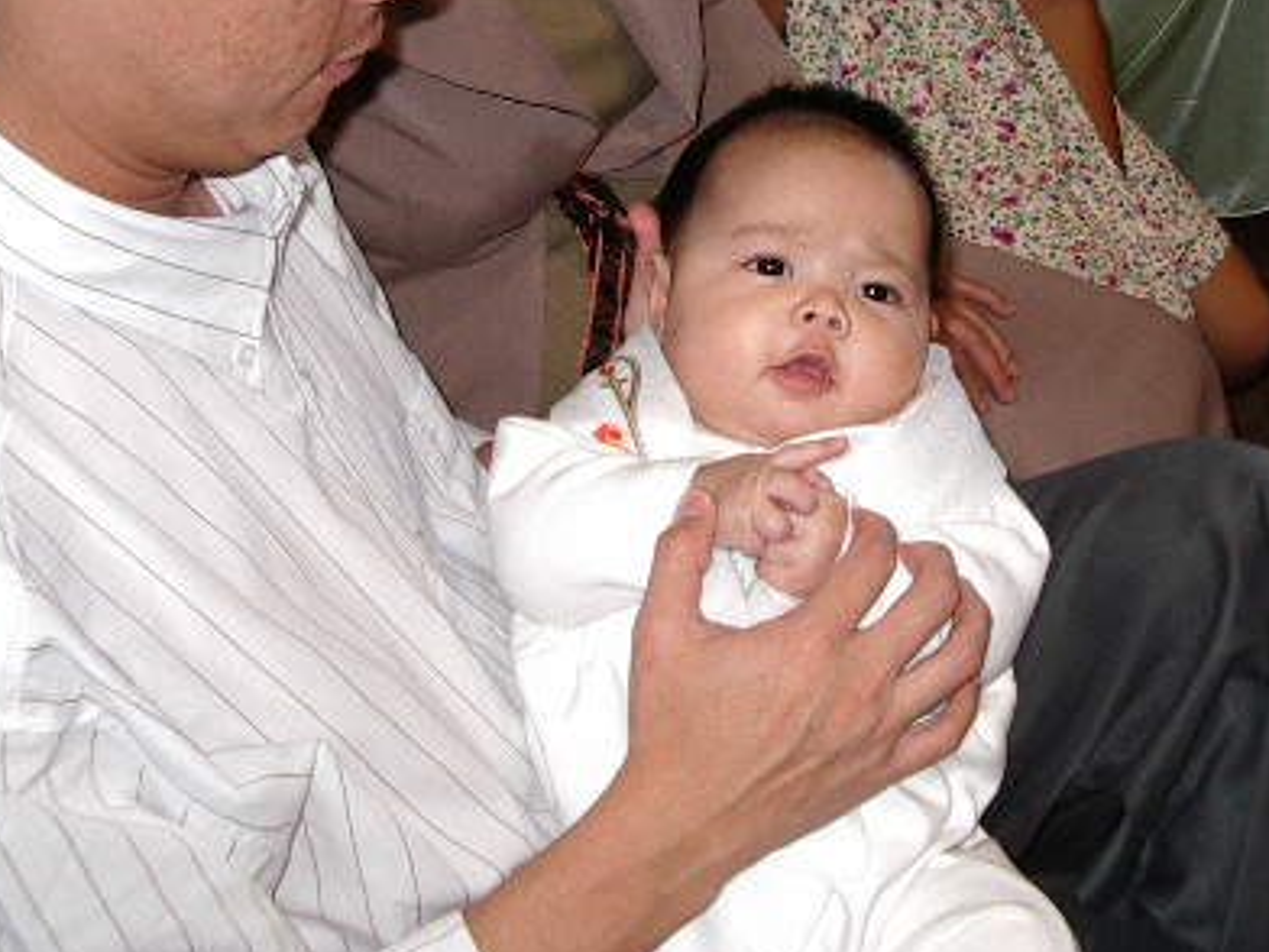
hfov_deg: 31.1
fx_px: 2273
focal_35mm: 62
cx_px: 732
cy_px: 194
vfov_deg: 23.3
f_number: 2.6
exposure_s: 1/60
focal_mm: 5.8
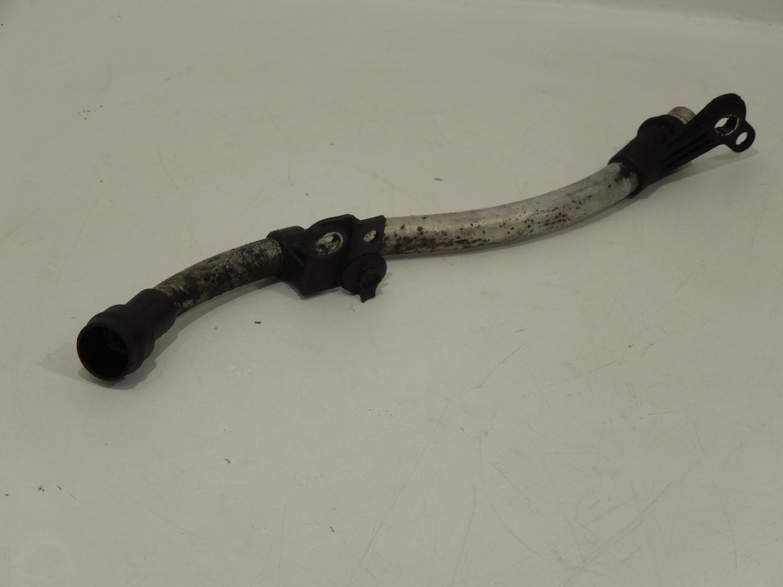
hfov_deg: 11.6
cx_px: 392
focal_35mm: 170
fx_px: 3845
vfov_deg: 8.7
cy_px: 294
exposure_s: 1/80
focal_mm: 30.6
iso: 400
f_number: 5
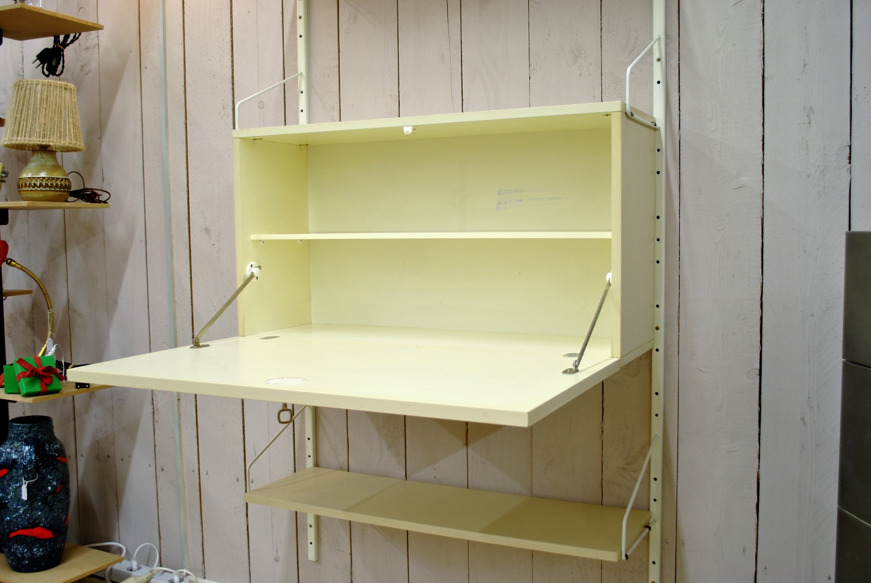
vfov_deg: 40.1
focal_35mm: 33
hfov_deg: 57.2
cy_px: 292
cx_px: 436
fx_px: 799
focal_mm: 22
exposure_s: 1/10
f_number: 4
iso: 100
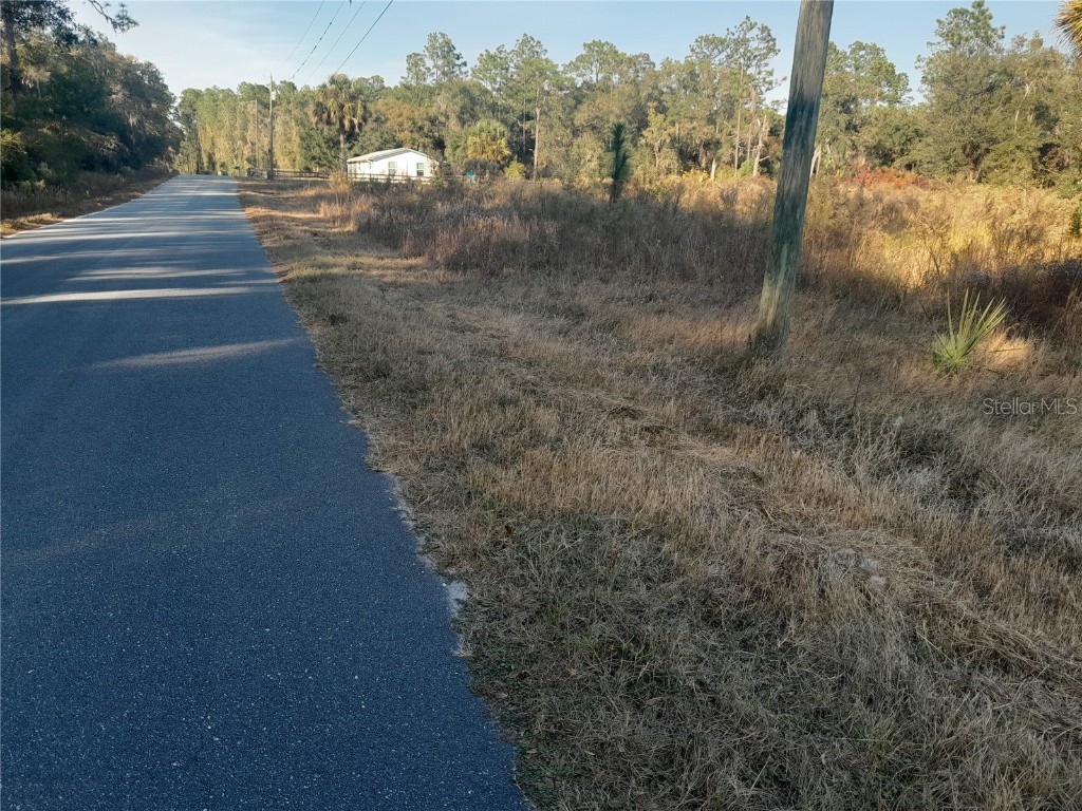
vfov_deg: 51.4
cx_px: 541
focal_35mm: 27
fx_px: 844
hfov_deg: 65.3
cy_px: 406
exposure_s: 1/120
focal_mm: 4
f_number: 1.8
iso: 40
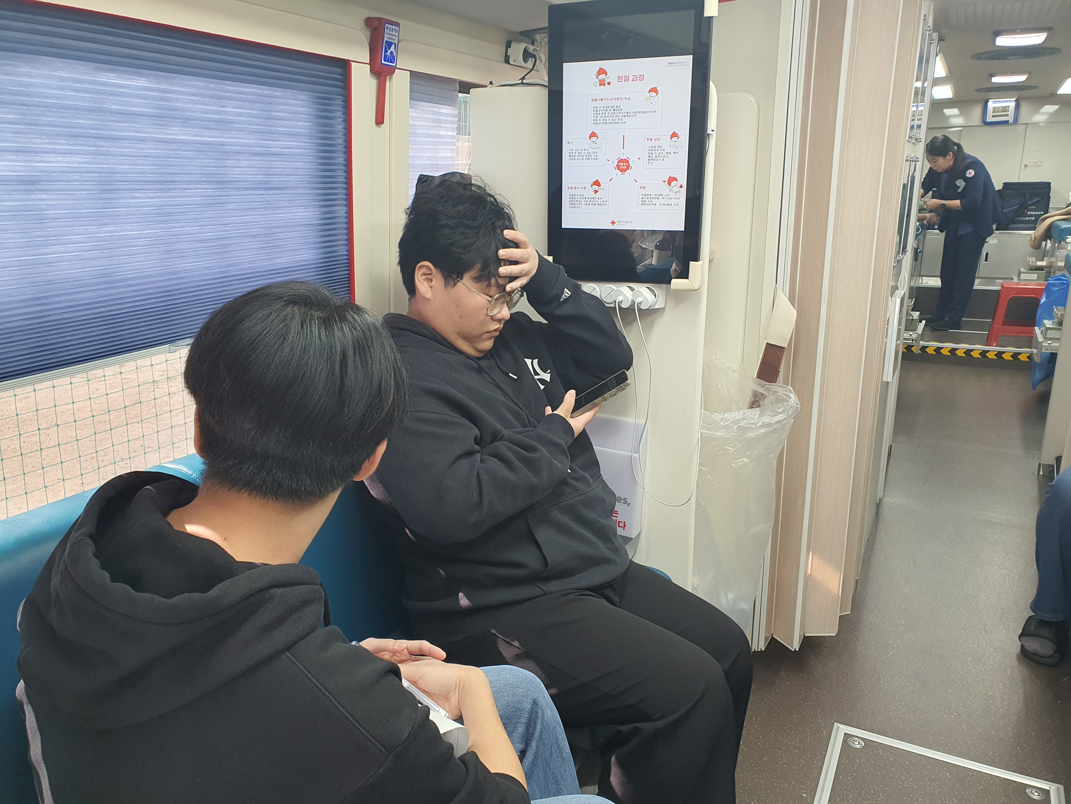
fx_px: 804
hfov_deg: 67.3
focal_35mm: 26
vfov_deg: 53.1
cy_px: 402
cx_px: 536
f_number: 2.4
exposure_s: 1/120
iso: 160
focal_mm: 4.3
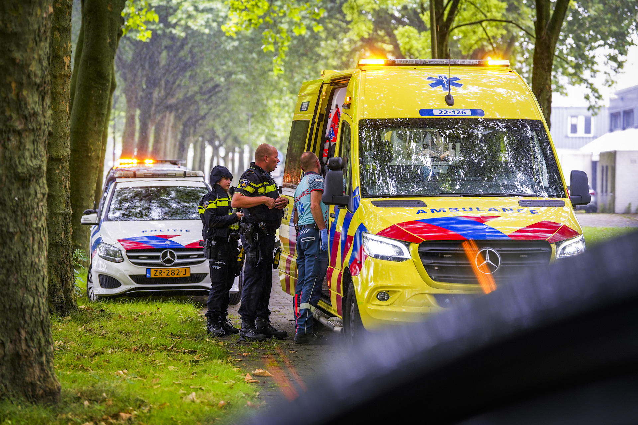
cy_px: 212
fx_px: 1914
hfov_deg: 18.9
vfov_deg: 12.7
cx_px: 319
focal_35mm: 108
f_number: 2.8
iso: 400
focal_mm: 108
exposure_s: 1/200
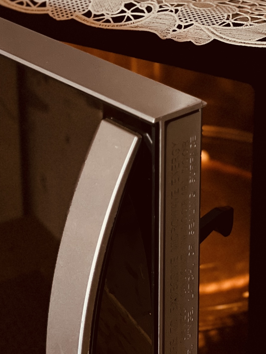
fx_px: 942
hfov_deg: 16.0
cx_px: 203
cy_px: 46
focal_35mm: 92
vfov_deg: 20.9
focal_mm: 5.7
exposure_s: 1/33
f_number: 1.5
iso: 400
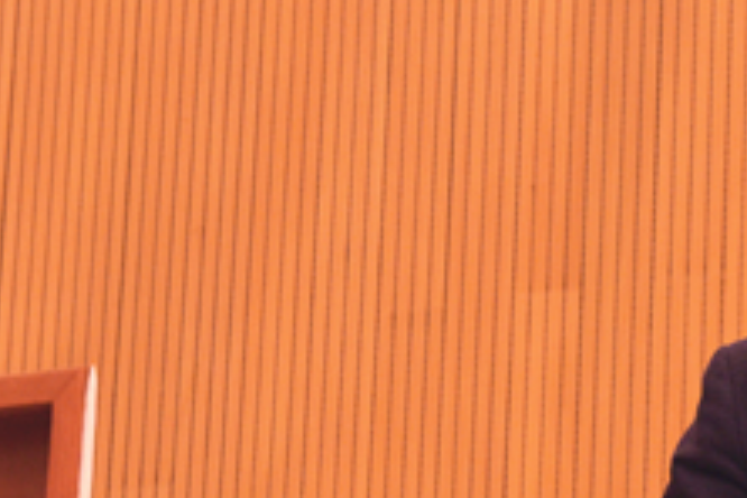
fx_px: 4108
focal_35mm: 198
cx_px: 1006
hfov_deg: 10.2
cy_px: 389
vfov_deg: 6.9
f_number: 5.6
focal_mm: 55
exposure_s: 1/80
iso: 1600
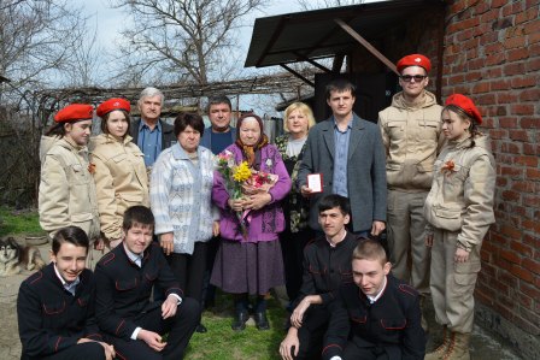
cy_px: 180
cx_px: 270
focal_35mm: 36
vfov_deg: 36.9
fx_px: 540
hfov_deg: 53.1
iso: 110
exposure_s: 1/250
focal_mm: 24
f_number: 8
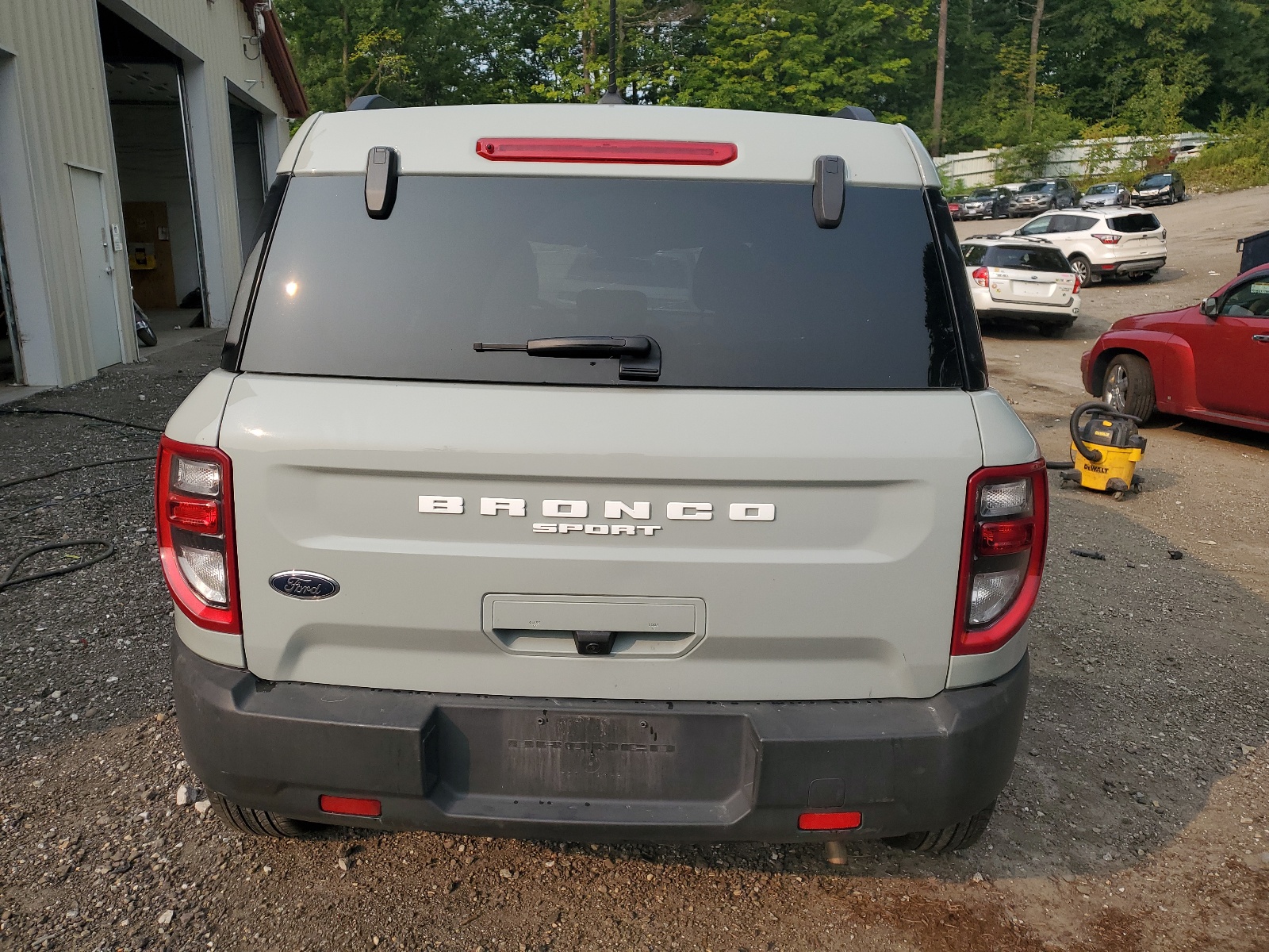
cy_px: 476
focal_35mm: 26
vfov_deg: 53.1
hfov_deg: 67.3
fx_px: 953
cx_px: 634
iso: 50
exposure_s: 1/2000
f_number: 1.5
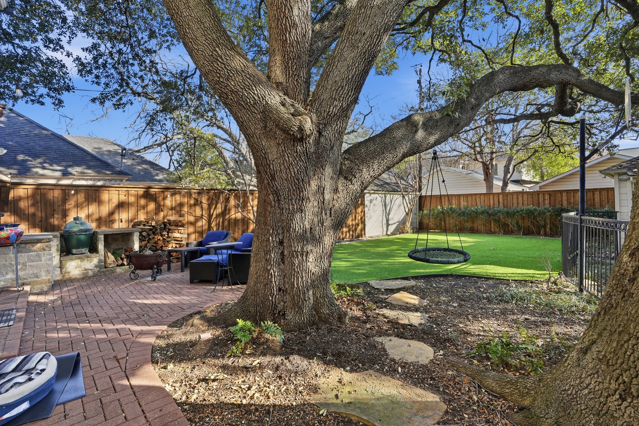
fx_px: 284
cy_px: 213
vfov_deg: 73.8
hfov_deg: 96.7
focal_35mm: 16
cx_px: 320
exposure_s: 1/200
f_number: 9
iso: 250
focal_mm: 16
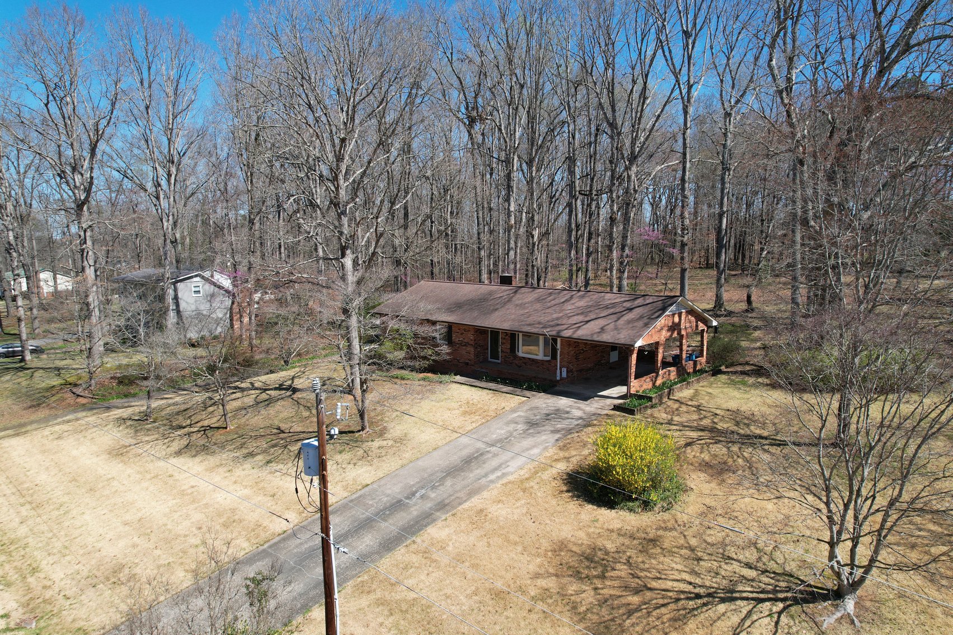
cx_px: 476
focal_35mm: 22
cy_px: 318
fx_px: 582
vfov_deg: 57.2
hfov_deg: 78.6
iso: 120
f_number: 2.8
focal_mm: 8.38
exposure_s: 1/1250
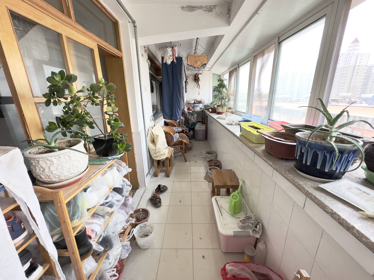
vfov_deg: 85.7
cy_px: 140
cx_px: 187
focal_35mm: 14
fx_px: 151
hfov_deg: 102.1
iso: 64
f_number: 2.2
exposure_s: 1/99
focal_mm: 2.22
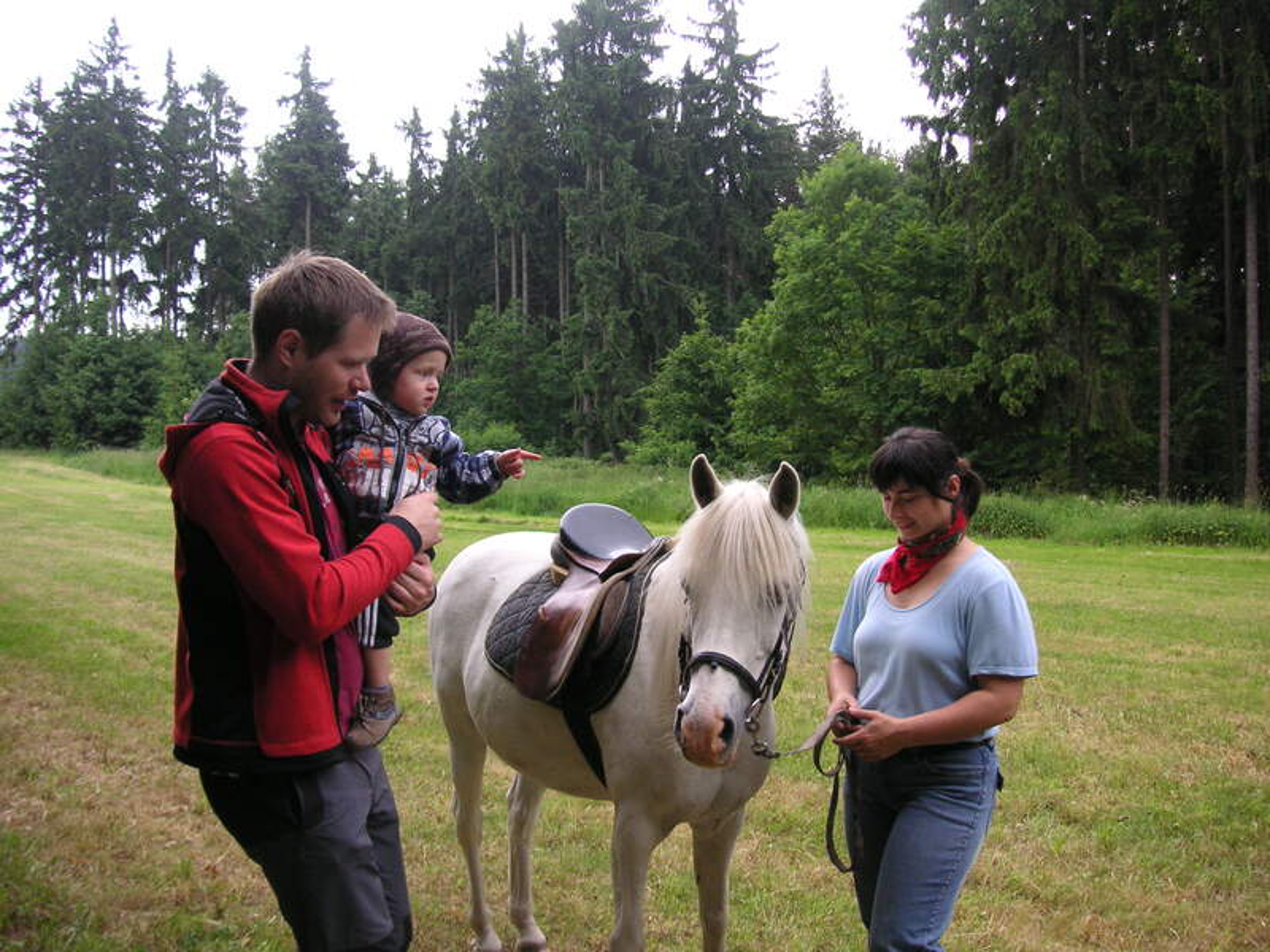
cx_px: 635
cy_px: 476
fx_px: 1357
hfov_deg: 50.1
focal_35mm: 37
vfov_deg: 38.7
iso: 50
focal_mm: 6.1
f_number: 2.8
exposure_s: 1/180
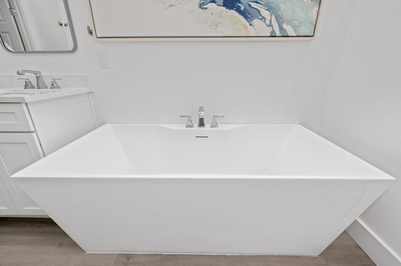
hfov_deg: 98.6
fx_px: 173
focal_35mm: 16
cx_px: 200
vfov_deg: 75.4
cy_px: 133
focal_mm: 15.5
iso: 160
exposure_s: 1/50
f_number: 9
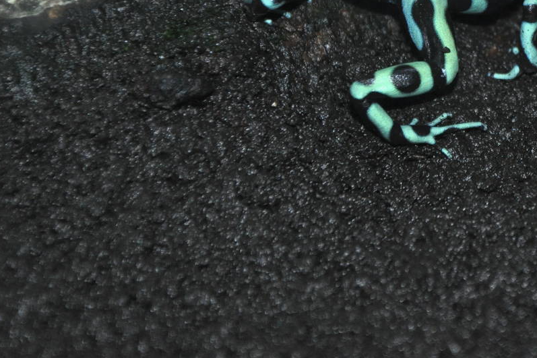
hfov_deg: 6.5
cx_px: 468
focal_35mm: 316
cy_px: 5
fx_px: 4712
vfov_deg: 4.3
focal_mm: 105
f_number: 5.6
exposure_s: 1/60
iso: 800
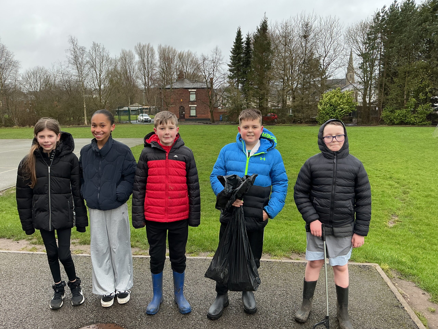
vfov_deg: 48.2
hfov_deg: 61.7
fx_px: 367
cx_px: 219
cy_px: 164
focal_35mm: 29
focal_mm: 3
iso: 20
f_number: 1.8
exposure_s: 1/151
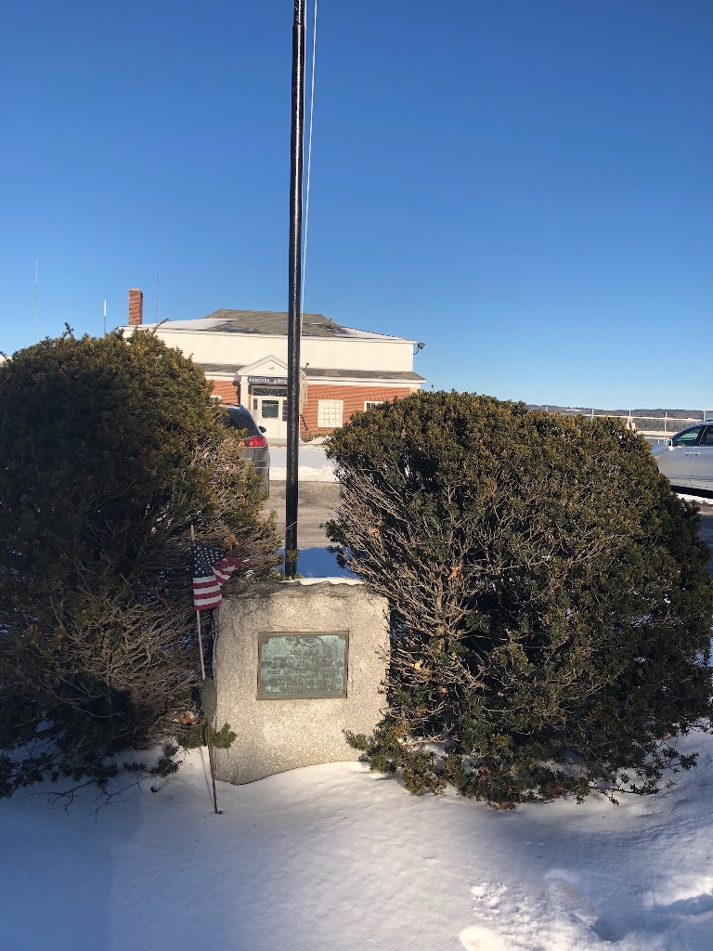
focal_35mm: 28
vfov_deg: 63.4
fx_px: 769
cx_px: 356
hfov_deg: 49.7
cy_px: 476
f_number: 1.8
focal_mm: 3.99
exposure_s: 1/2088
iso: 20
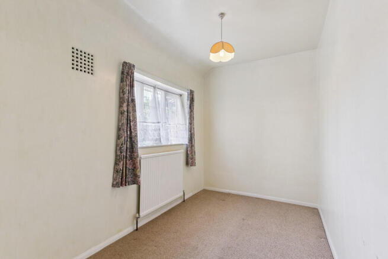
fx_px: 183
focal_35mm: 17
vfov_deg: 70.5
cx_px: 194
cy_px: 130
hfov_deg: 93.3
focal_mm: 17
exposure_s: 1/160
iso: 800
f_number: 5.6
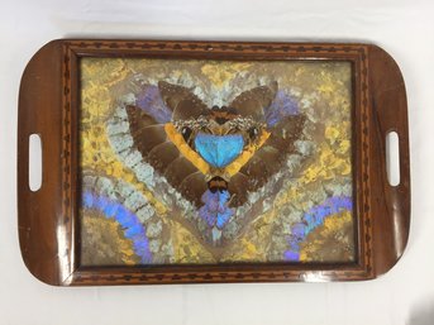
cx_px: 217
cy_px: 162
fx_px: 363
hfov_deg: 61.7
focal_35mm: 29
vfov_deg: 48.2
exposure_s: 1/60
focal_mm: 4.15
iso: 40
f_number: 2.2
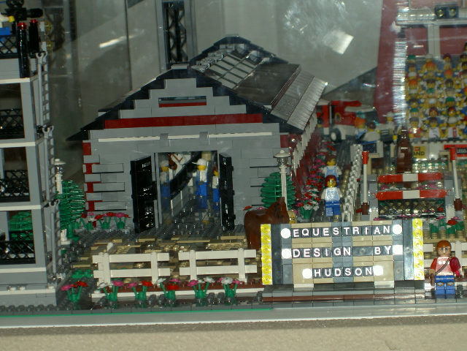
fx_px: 1578
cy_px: 176
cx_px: 234
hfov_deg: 16.8
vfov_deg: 12.7
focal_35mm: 117
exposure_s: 1/100
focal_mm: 24
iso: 50
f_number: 4.9
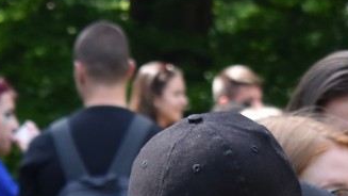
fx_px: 3946
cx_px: 98
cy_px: 560
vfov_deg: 2.8
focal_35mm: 428
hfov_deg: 5.0
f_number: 5.6
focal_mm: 55
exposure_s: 1/250
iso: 360
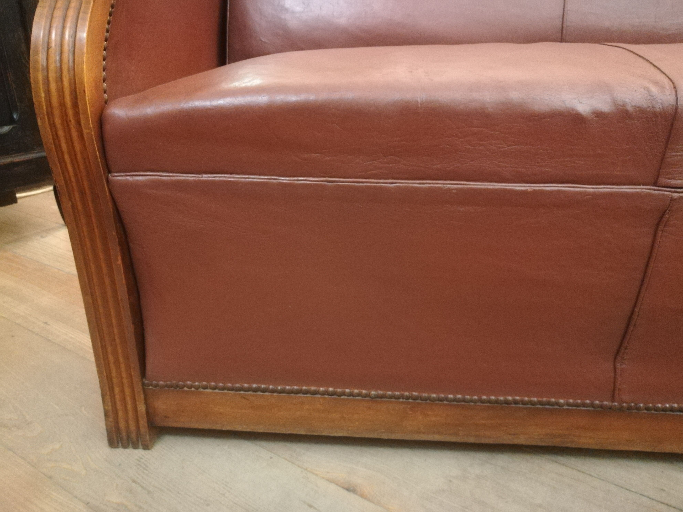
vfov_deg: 53.1
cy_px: 256
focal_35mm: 26
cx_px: 342
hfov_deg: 67.3
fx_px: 513
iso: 1600
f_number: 2.2
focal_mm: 3.83
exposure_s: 1/14.3
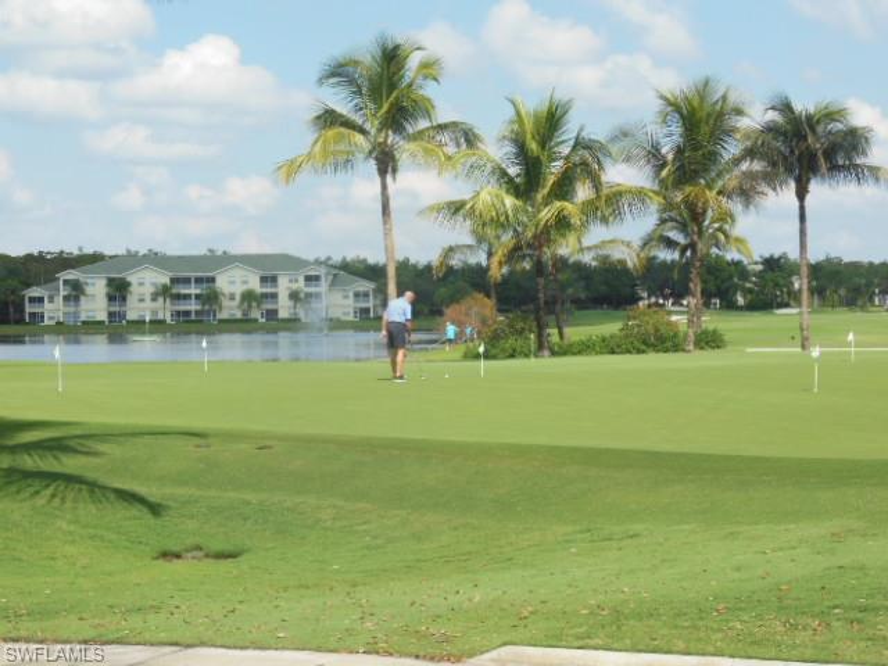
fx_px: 1950
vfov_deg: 19.4
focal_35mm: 76
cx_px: 444
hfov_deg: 25.7
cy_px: 333
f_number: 4.4
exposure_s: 1/800
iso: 125
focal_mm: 13.6
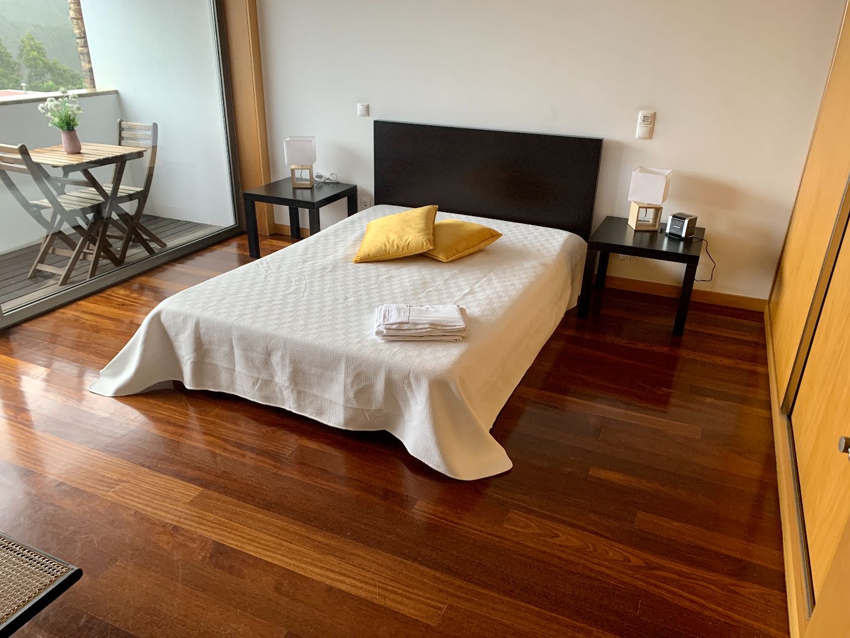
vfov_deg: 53.1
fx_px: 638
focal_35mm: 26
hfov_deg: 67.3
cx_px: 425
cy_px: 319
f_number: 1.8
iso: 125
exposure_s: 1/60
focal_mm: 4.25
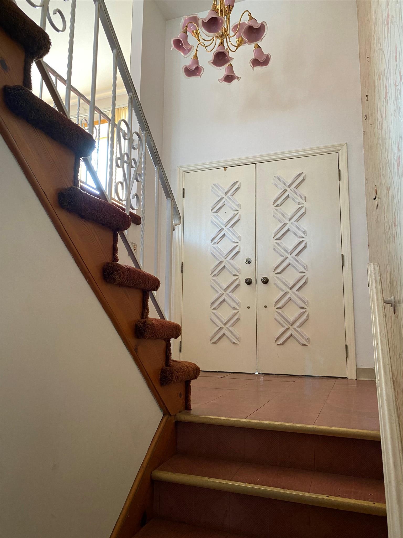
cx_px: 202
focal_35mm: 26
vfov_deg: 67.3
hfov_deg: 53.1
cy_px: 269
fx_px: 404
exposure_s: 1/60
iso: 160
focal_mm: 4.25
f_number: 1.8
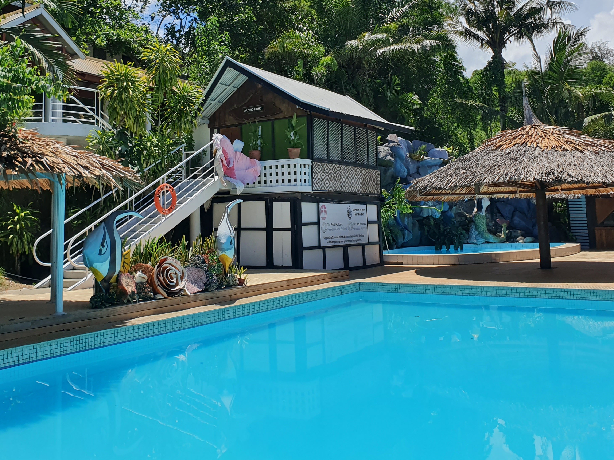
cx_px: 279
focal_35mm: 36
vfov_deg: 39.1
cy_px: 144
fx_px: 639
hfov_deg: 51.3
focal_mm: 4.32
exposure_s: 1/2048
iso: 50
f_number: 2.4
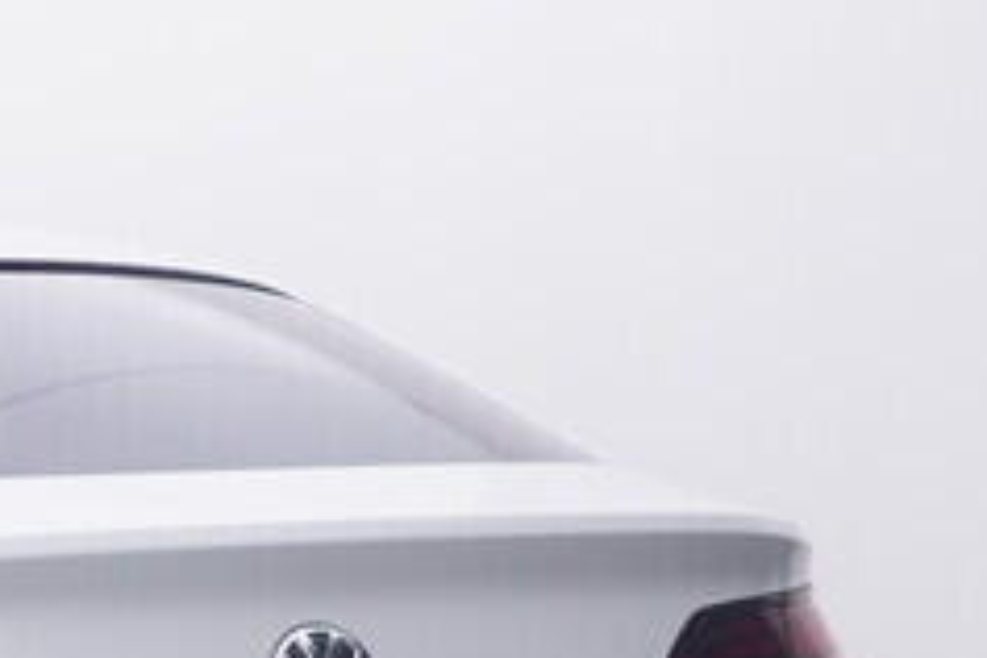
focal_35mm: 97
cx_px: -354
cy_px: 679
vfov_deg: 13.8
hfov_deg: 19.2
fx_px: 2664
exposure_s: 1/80
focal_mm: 15
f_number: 5
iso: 200
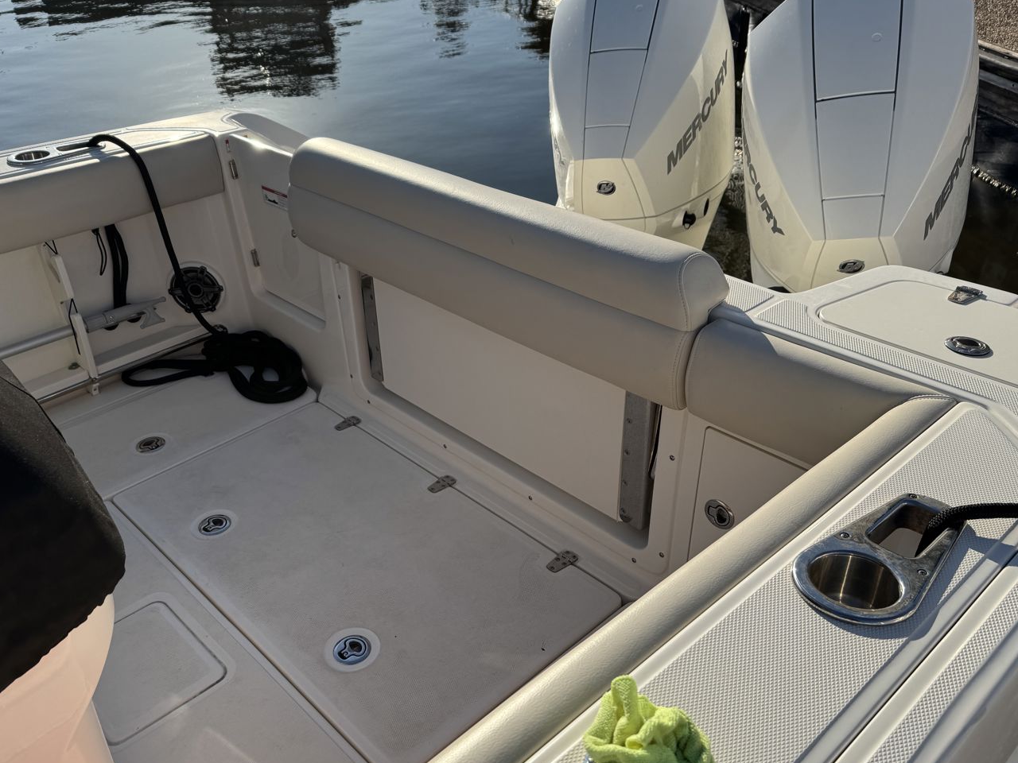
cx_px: 458
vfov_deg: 46.7
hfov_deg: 59.8
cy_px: 436
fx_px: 882
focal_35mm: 30
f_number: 1.78
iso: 80
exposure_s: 1/5814
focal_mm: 6.76
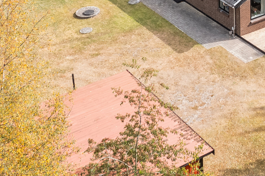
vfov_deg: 14.2
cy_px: -99
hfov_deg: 22.1
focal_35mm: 89
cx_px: 260
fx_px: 655
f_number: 6.3
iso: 100
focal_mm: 10.3
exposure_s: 1/640
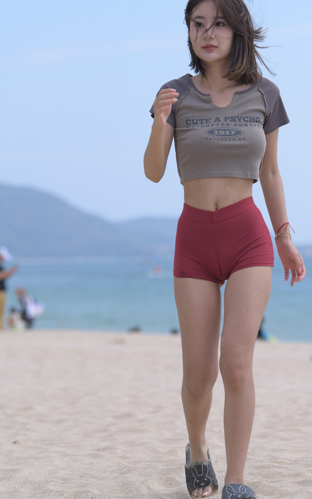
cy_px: 264
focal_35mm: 165
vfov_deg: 12.7
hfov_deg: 7.9
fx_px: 2245
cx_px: 215
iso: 64
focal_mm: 120
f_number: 4
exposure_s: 1/640
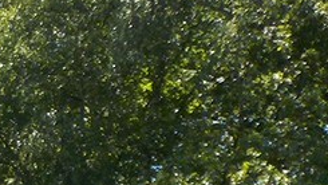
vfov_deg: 6.5
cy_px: 500
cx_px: -315
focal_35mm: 173
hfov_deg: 11.3
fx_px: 1505
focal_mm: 5.2
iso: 125
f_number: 3.7
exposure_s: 1/500
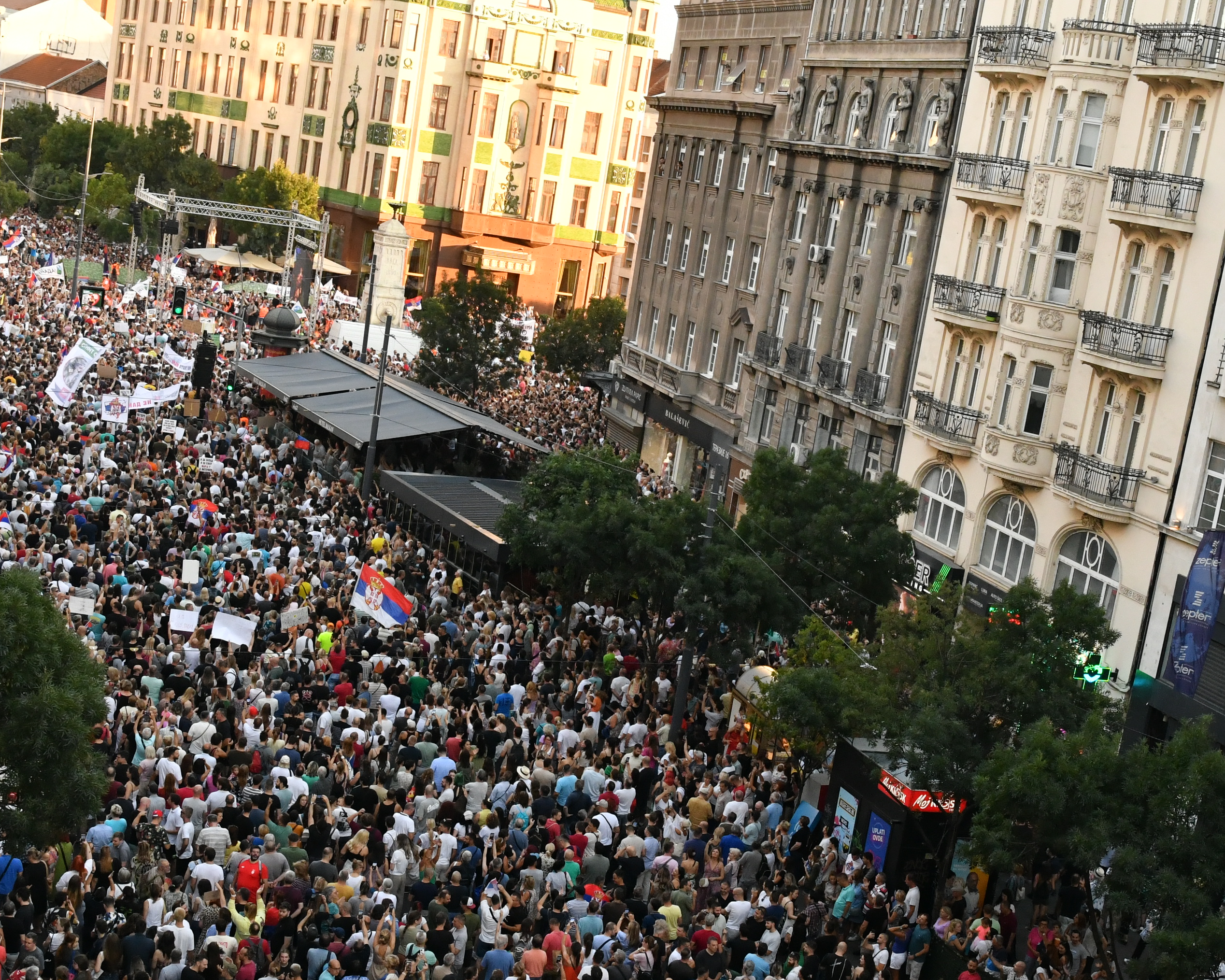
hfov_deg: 34.1
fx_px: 1994
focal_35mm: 55
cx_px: 678
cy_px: 624
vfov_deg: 27.5
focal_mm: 24
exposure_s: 1/400
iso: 1600
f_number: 7.1
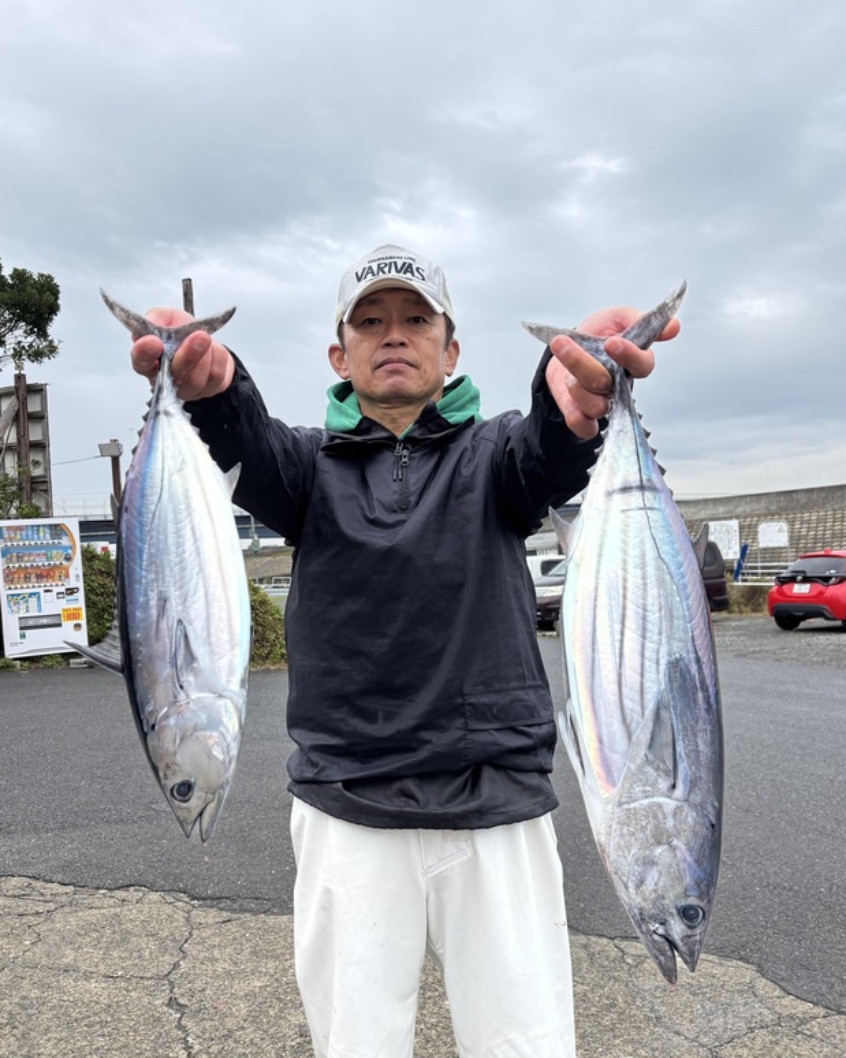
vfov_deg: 62.1
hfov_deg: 51.5
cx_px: 415
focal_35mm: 28
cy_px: 571
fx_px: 877
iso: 50
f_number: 1.6
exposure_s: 1/758
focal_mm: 5.96
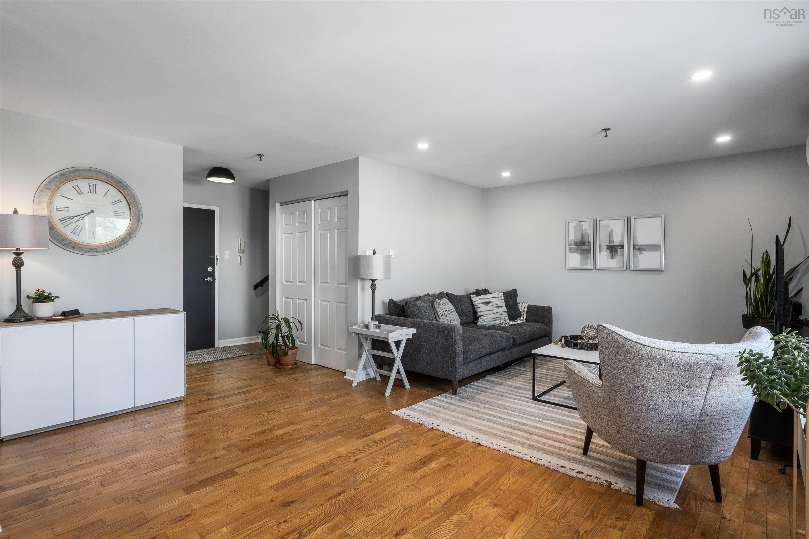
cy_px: 270
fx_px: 404
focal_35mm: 18
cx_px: 404
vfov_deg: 67.4
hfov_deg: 90.0
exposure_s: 1/10
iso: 320
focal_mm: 12
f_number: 10
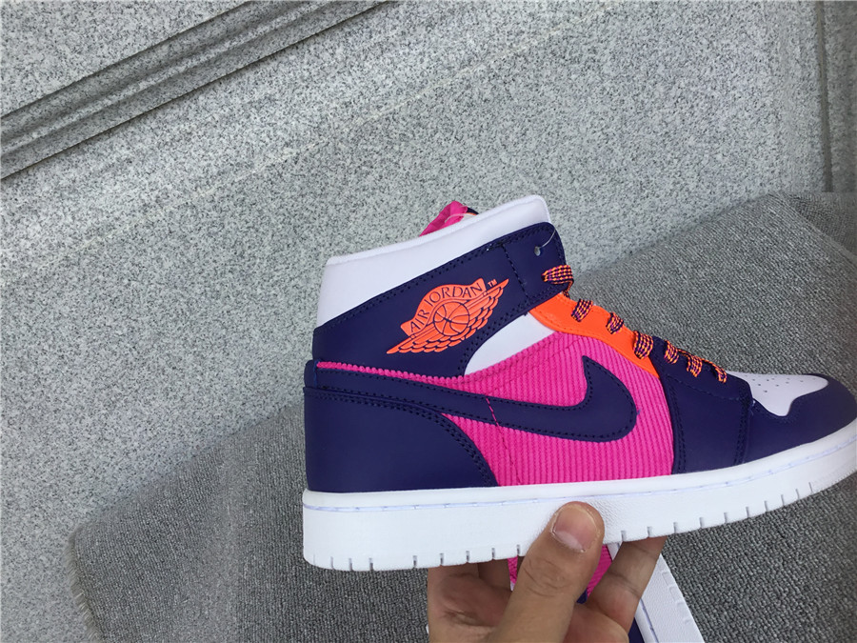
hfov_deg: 58.4
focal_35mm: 31
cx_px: 428
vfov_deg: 45.4
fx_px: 767
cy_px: 322
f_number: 2.4
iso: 25
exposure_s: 1/769
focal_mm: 3.3
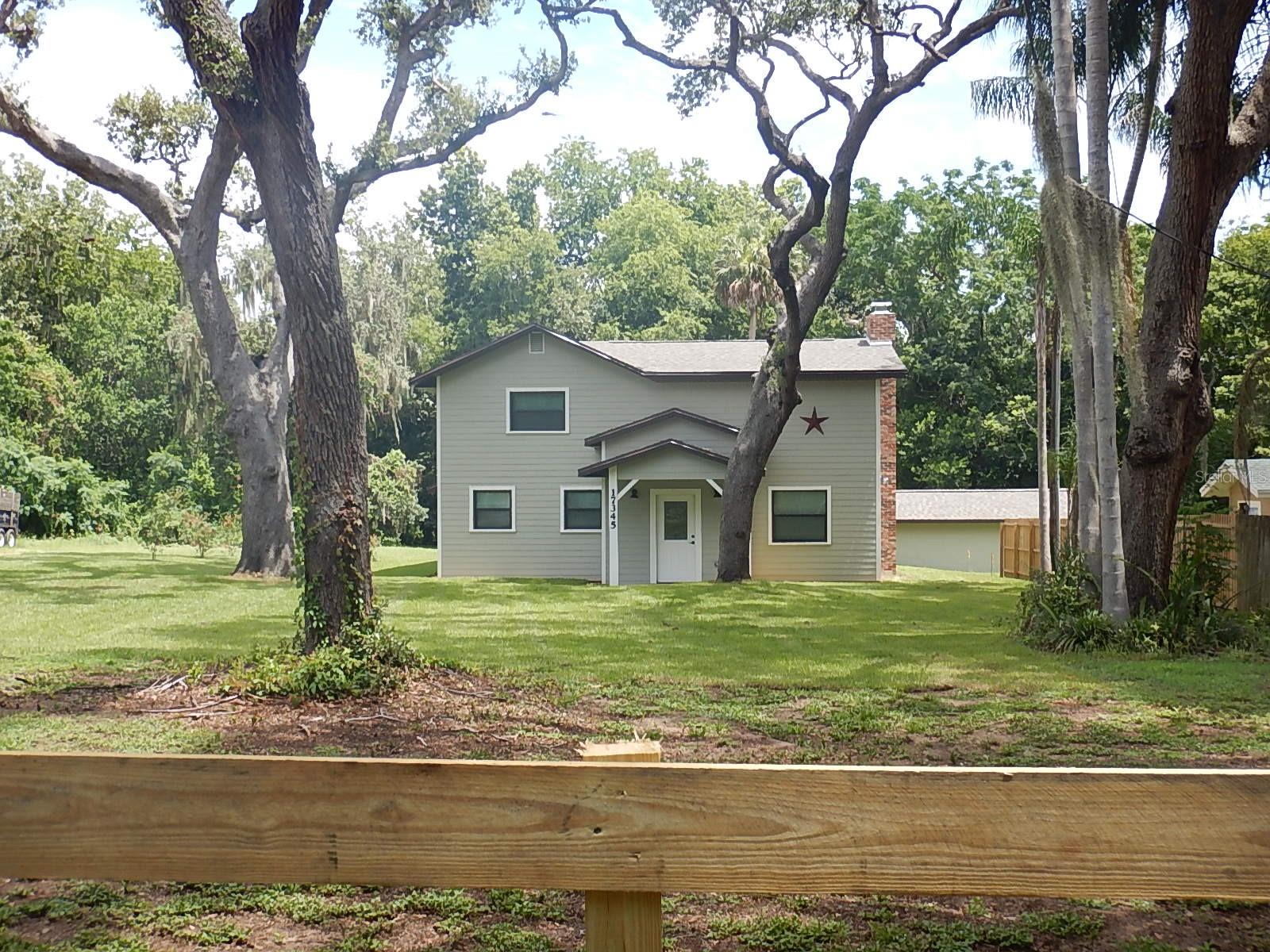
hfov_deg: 42.9
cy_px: 476
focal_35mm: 44
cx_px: 635
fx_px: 1614
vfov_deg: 32.9
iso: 125
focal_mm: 7.8
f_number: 4.3
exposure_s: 1/320
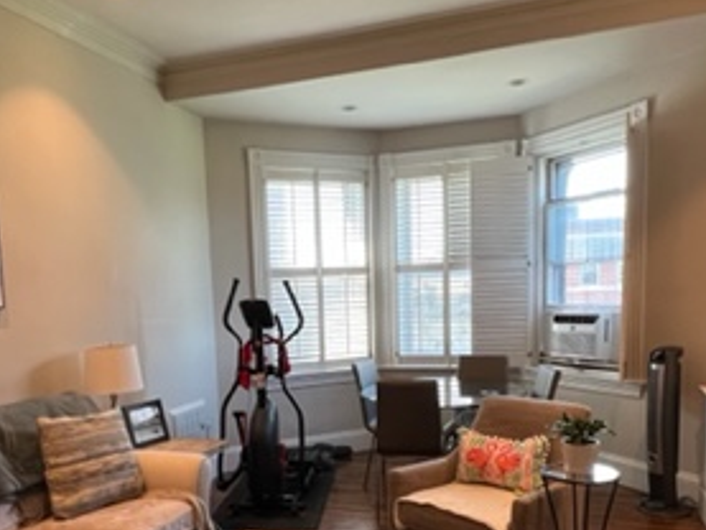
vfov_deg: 45.6
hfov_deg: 59.8
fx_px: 612
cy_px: 382
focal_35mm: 30
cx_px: 321
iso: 200
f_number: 1.8
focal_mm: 1.57
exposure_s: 1/120
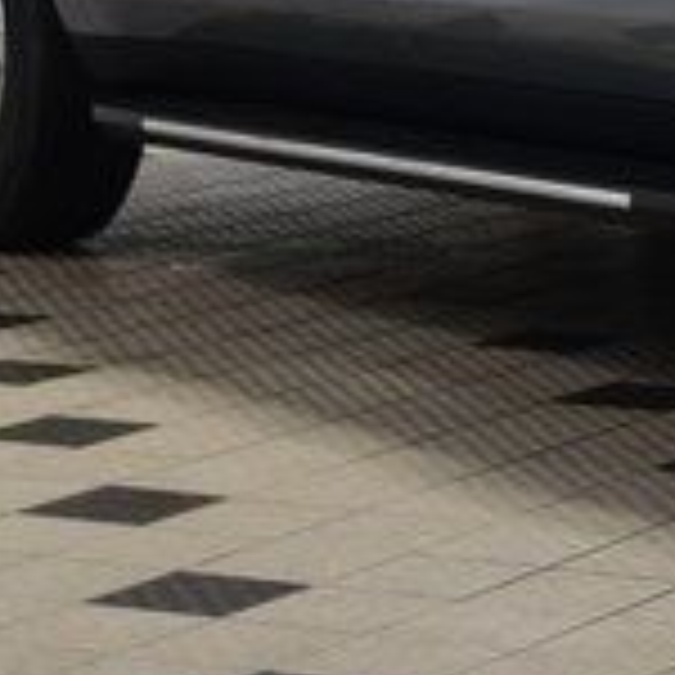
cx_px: 1210
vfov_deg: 9.0
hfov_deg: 8.8
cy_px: -169
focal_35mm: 191
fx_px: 4210
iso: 500
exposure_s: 1/15
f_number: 6.3
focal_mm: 35
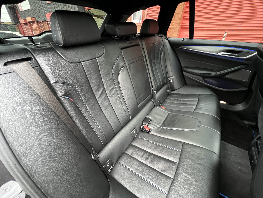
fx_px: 99
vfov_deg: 89.9
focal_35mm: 13
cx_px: 132
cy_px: 99
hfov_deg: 106.2
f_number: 1.8
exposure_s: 1/41
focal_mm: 1.57
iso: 1000
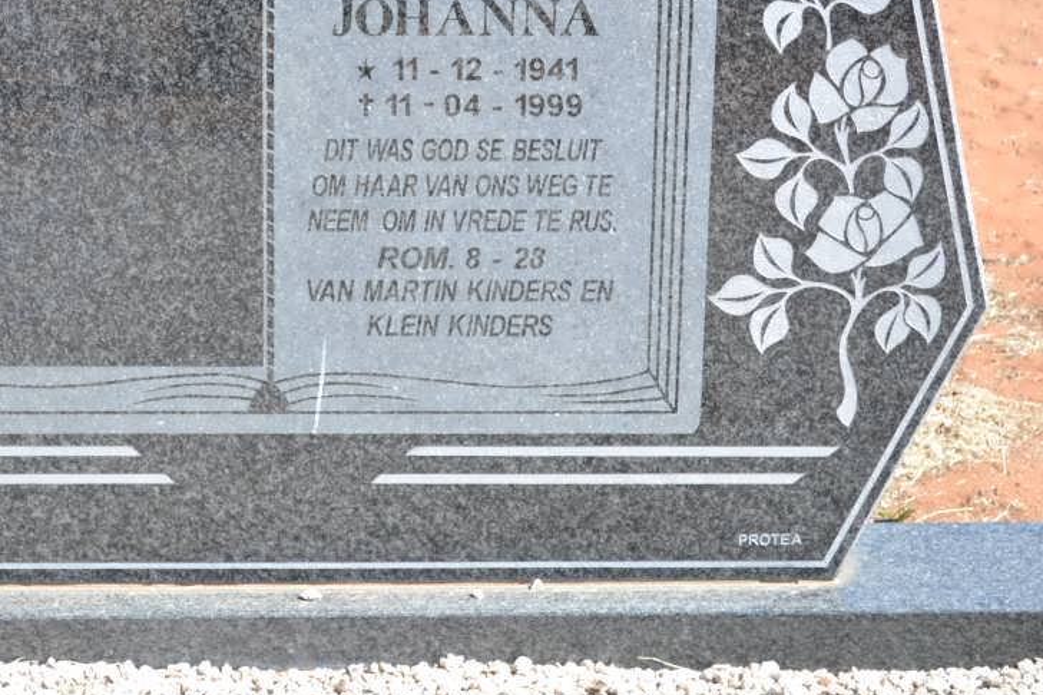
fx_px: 2723
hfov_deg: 21.5
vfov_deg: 14.5
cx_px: 275
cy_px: 128
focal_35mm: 94
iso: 250
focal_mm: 38
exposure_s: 1/125
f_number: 5.6
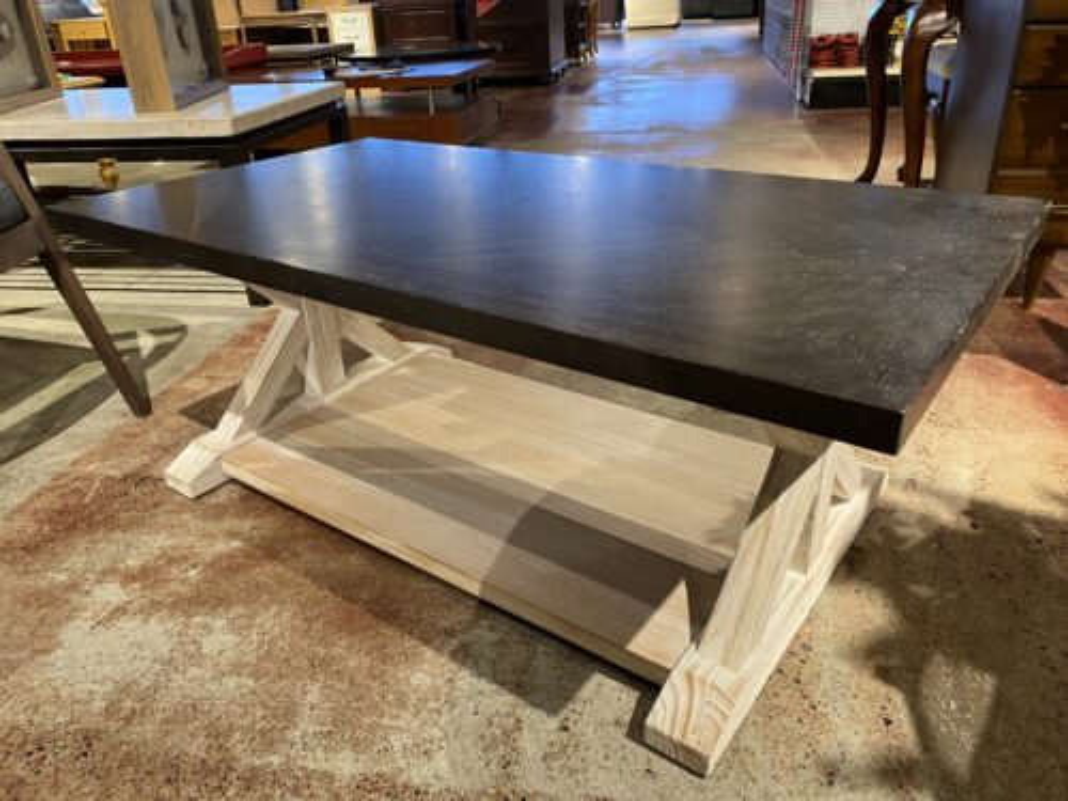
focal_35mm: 26
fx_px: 802
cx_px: 534
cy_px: 400
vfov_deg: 53.1
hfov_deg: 67.3
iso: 320
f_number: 1.8
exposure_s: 1/60
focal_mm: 4.25
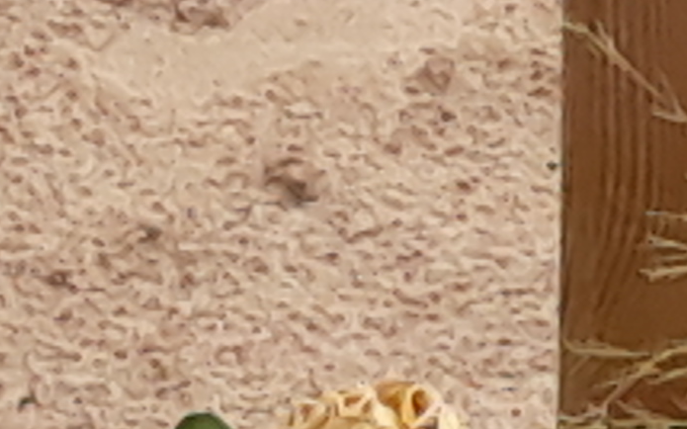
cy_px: -994
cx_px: 762
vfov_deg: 6.7
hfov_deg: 12.1
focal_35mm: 170
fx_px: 3182
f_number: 1.7
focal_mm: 3.71
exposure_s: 1/1462
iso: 40
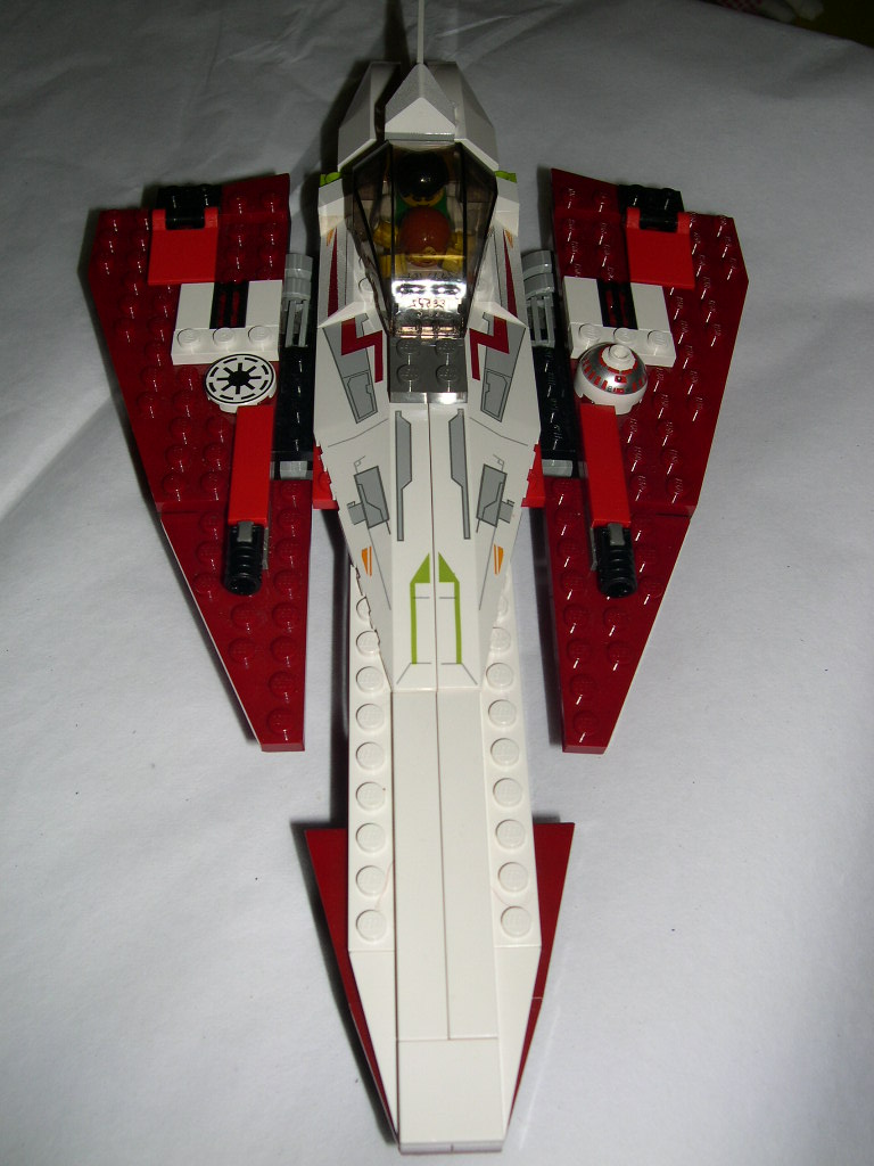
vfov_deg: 49.0
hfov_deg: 37.7
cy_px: 583
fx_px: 1279
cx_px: 437
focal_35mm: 38
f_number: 7.6
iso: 100
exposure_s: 1/60
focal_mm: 8
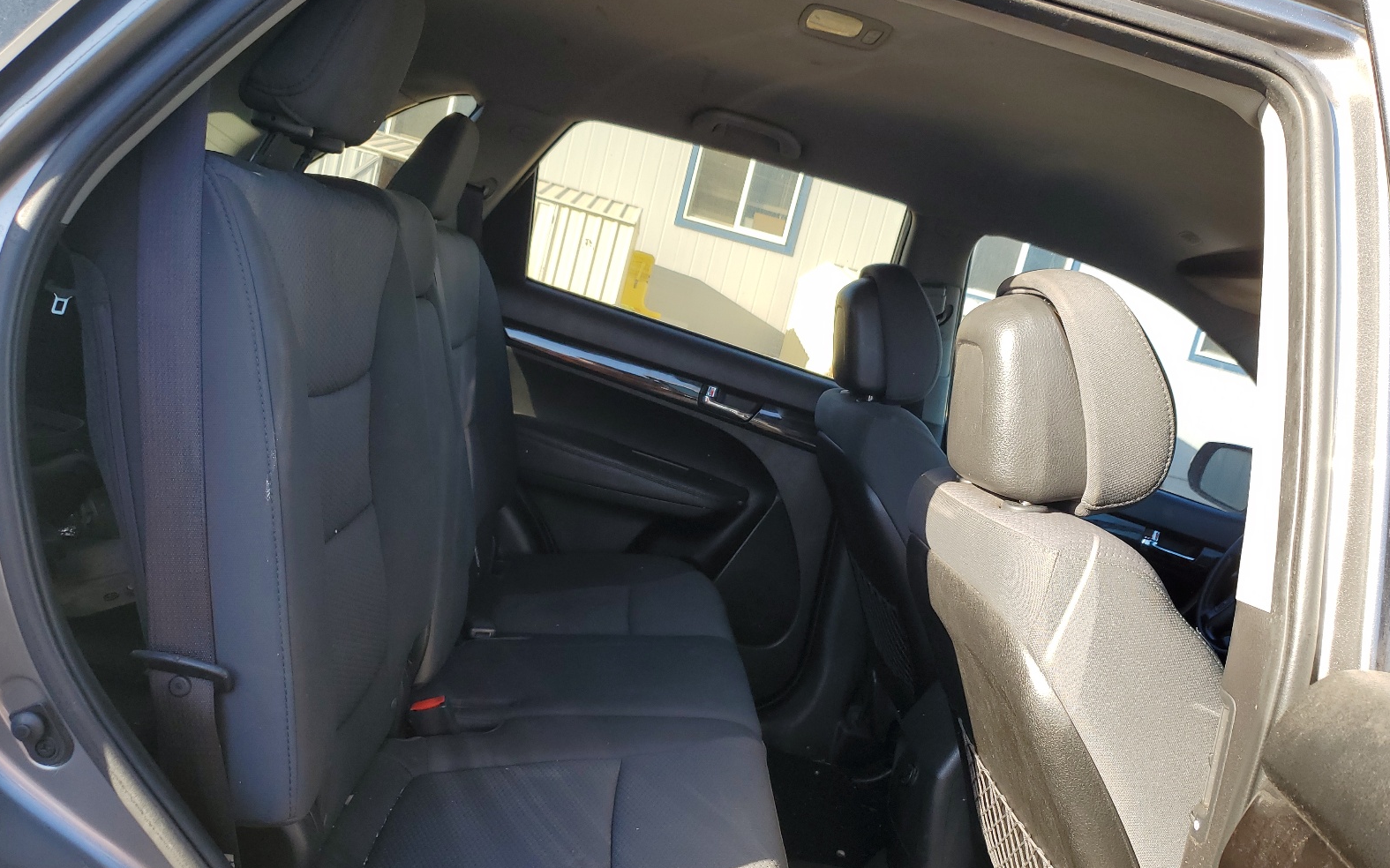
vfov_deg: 44.5
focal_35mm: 28
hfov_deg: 66.5
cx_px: 687
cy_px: 476
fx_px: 1061
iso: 50
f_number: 1.5
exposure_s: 1/357
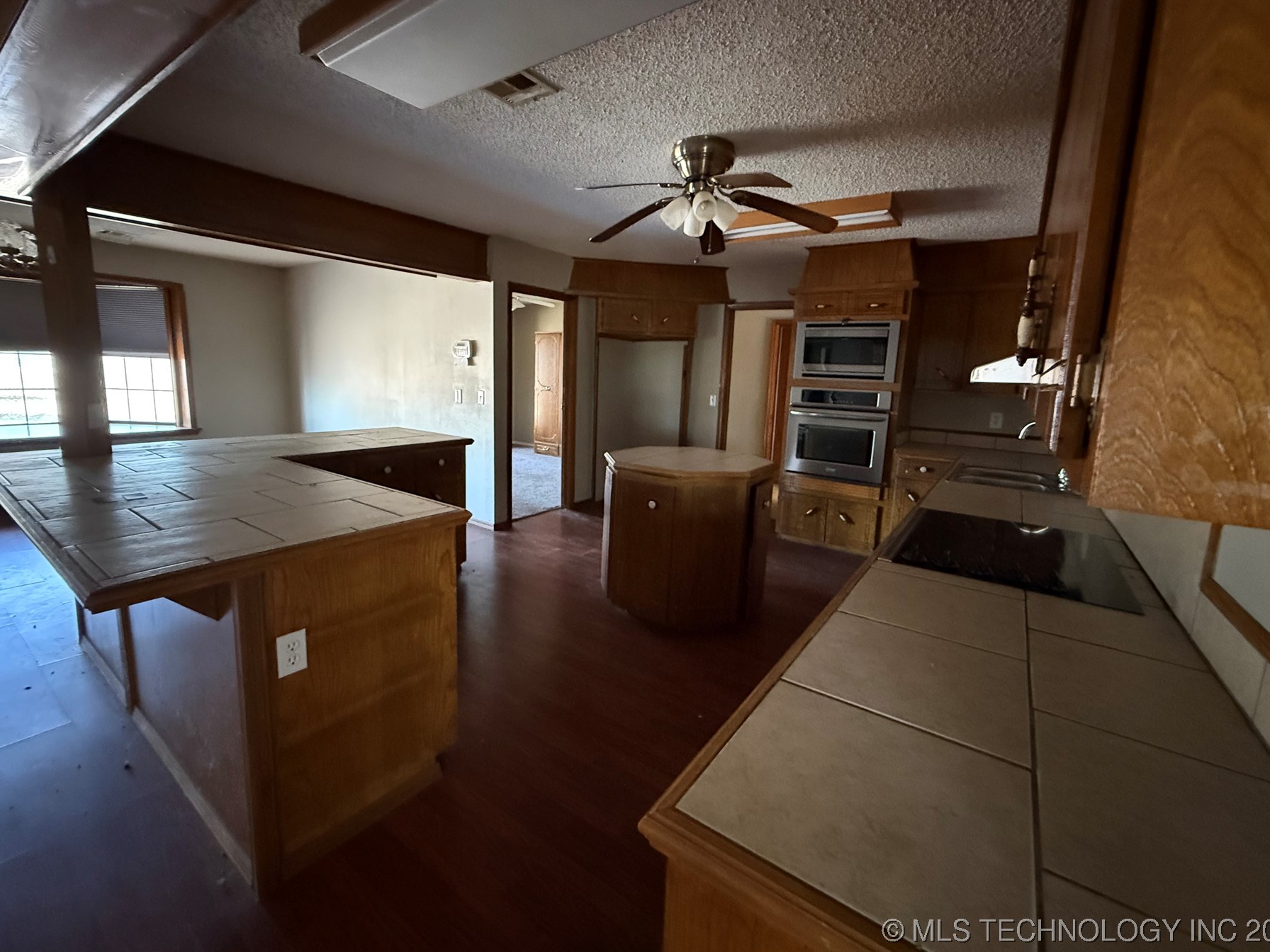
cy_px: 450
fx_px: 550
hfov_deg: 98.2
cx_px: 637
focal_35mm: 15
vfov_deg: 81.7
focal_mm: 2.22
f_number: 2.2
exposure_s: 1/35
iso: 1600
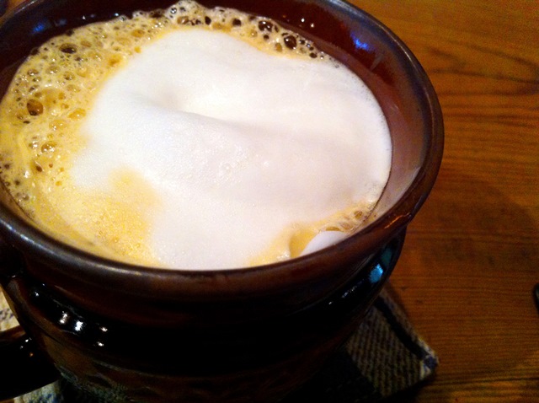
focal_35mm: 35
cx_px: 270
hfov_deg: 52.7
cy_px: 202
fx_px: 544
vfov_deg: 40.6
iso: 400
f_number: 2.8
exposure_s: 1/15
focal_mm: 3.85
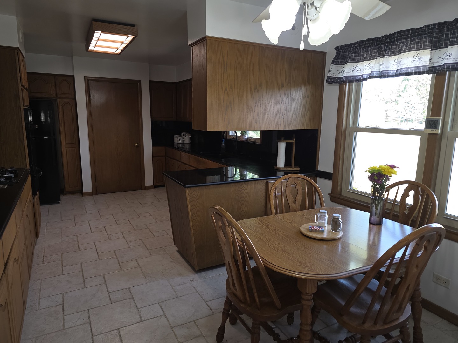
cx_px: 229
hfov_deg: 73.9
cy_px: 172
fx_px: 304
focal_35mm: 23
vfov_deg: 58.9
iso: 40
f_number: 1.7
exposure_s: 1/50
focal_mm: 6.3
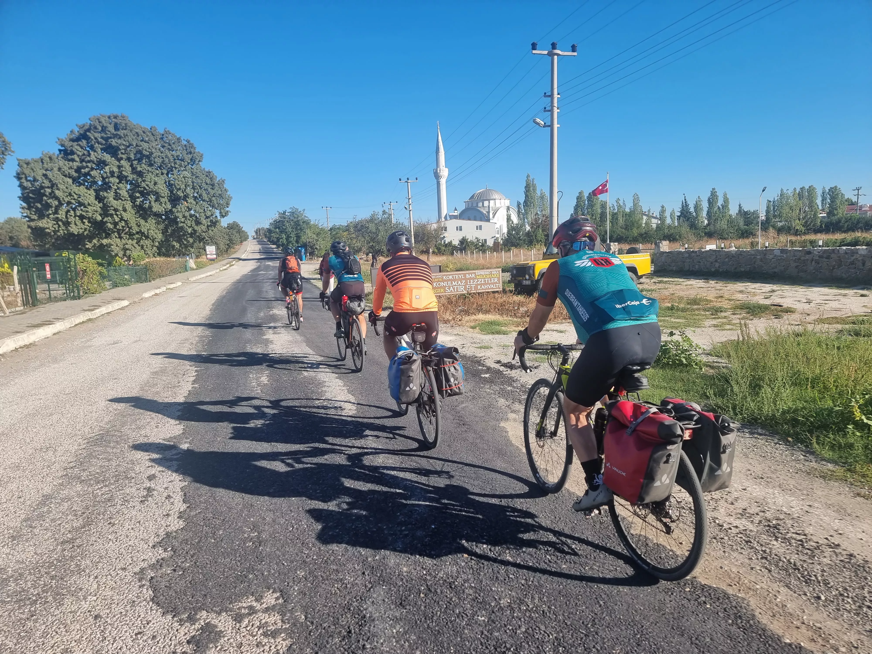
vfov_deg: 56.8
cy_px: 327
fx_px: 605
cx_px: 436
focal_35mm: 24
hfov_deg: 71.6
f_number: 1.8
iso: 50
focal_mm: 6.7
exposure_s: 1/800
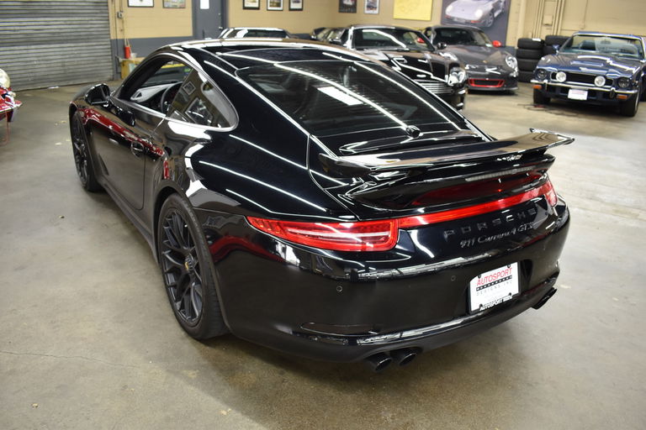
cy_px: 215
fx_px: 538
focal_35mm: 30
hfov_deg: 61.9
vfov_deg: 43.6
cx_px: 323
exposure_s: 1/30
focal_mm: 20
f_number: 3.8
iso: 640
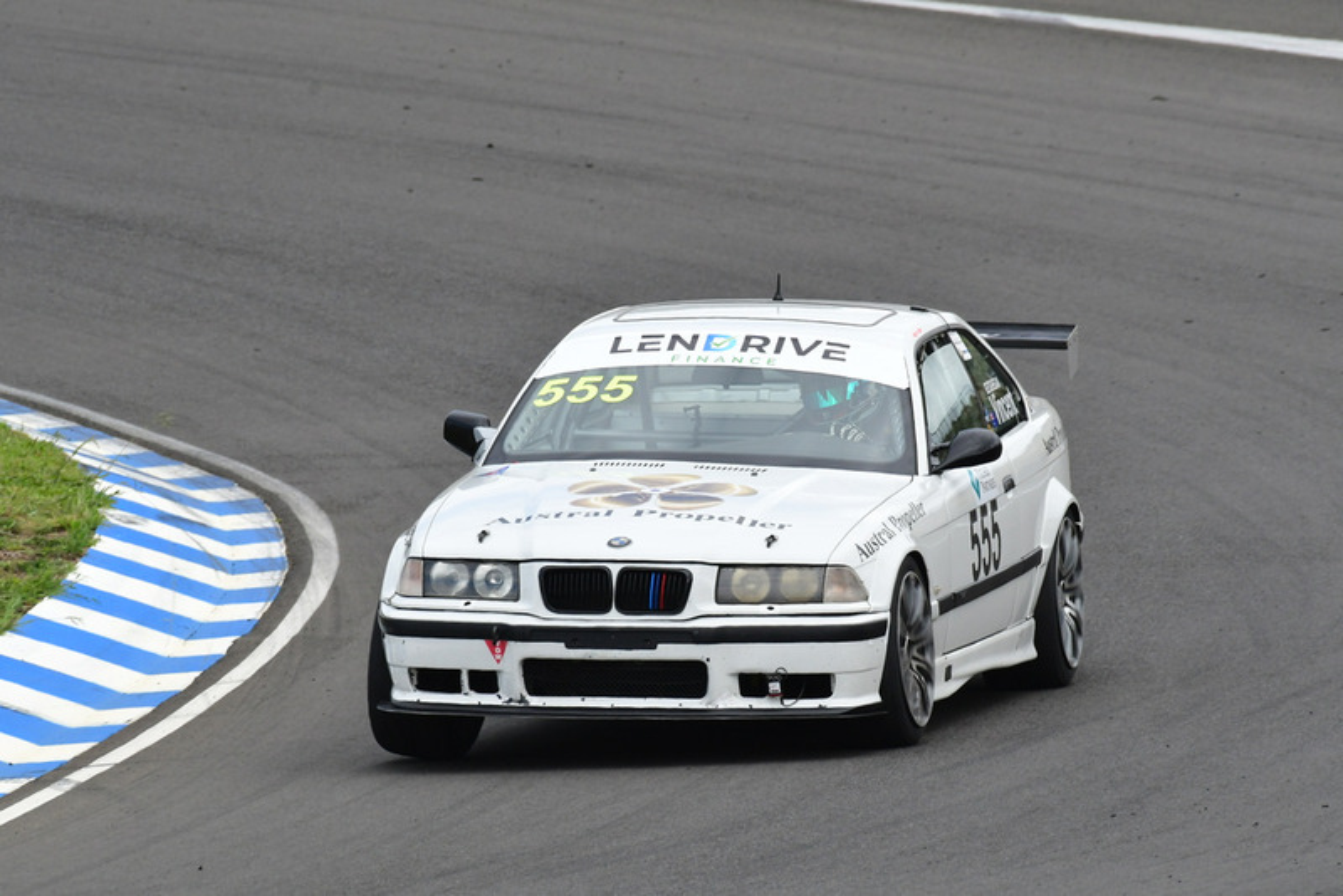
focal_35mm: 750
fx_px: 27988
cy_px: 448
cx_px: 672
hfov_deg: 2.7
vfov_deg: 1.8
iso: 800
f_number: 11
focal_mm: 500
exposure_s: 1/640
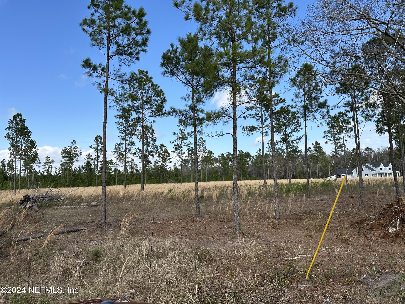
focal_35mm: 24
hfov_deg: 71.6
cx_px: 202
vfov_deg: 56.8
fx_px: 281
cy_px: 152
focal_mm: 6.86
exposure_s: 1/3155
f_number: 1.78
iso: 80
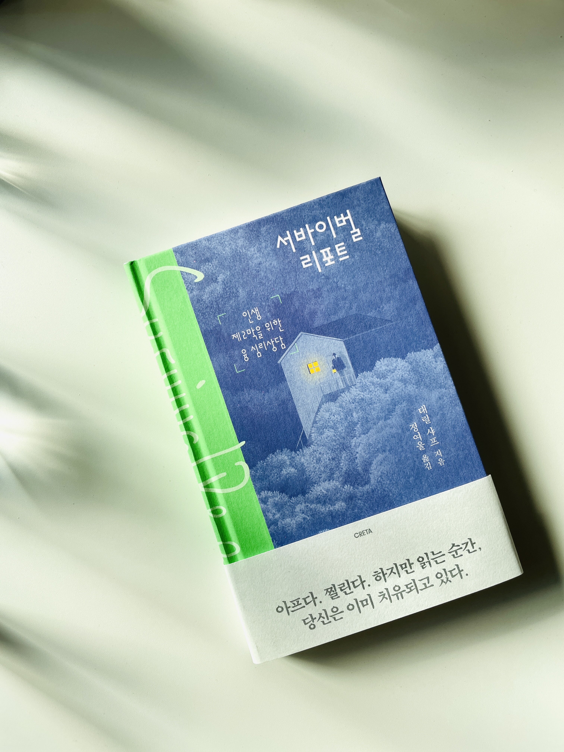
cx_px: 282
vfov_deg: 67.3
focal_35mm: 26
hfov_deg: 53.1
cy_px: 376
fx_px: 565
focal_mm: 4.2
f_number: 1.6
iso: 32
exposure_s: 1/882
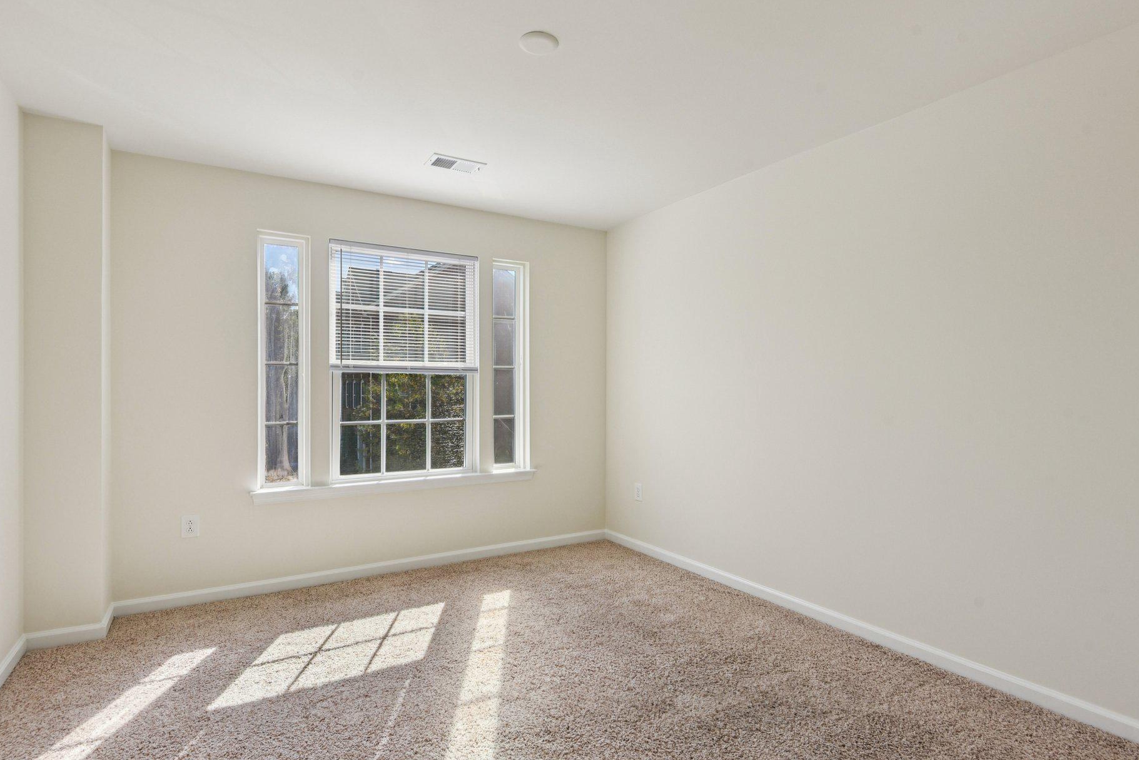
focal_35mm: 18
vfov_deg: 67.4
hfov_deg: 90.0
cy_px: 387
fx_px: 569
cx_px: 565
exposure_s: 1/320
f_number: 8
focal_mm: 16
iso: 400
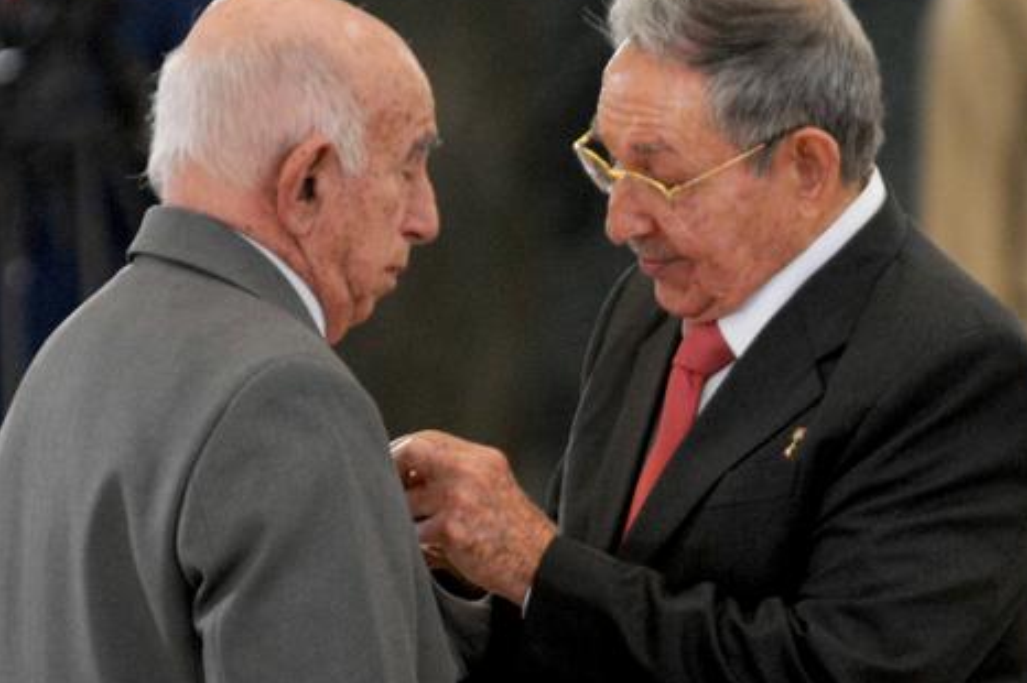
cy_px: 336
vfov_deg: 3.6
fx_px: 11004
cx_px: 516
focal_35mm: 386
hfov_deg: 5.3
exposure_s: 1/60
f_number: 2.8
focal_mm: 200
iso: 800
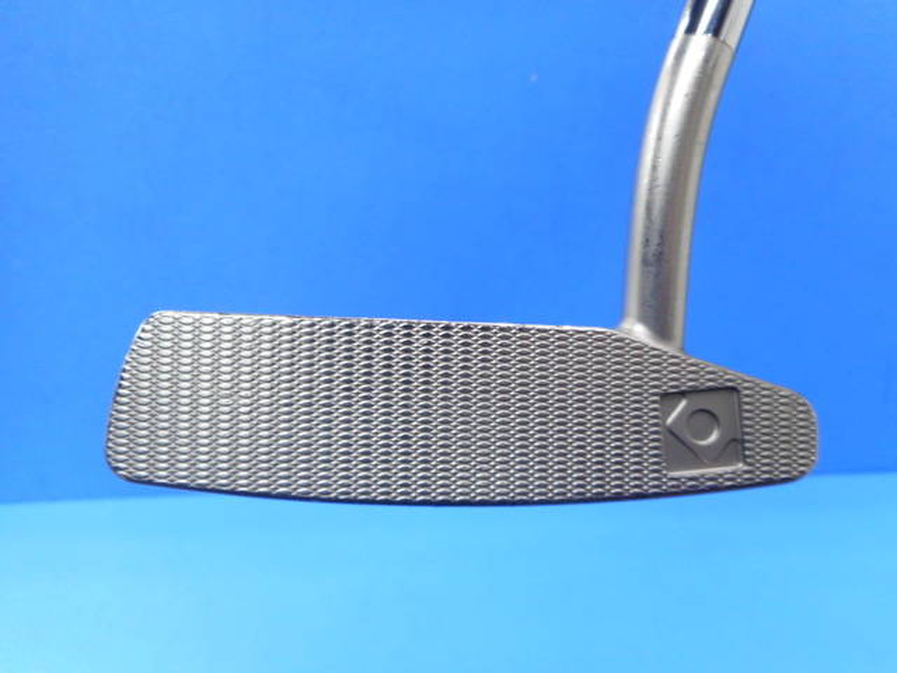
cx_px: 448
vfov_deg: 54.9
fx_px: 648
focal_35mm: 25
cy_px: 336
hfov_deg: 69.4
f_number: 3.7
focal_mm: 4.5
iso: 200
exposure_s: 1/30
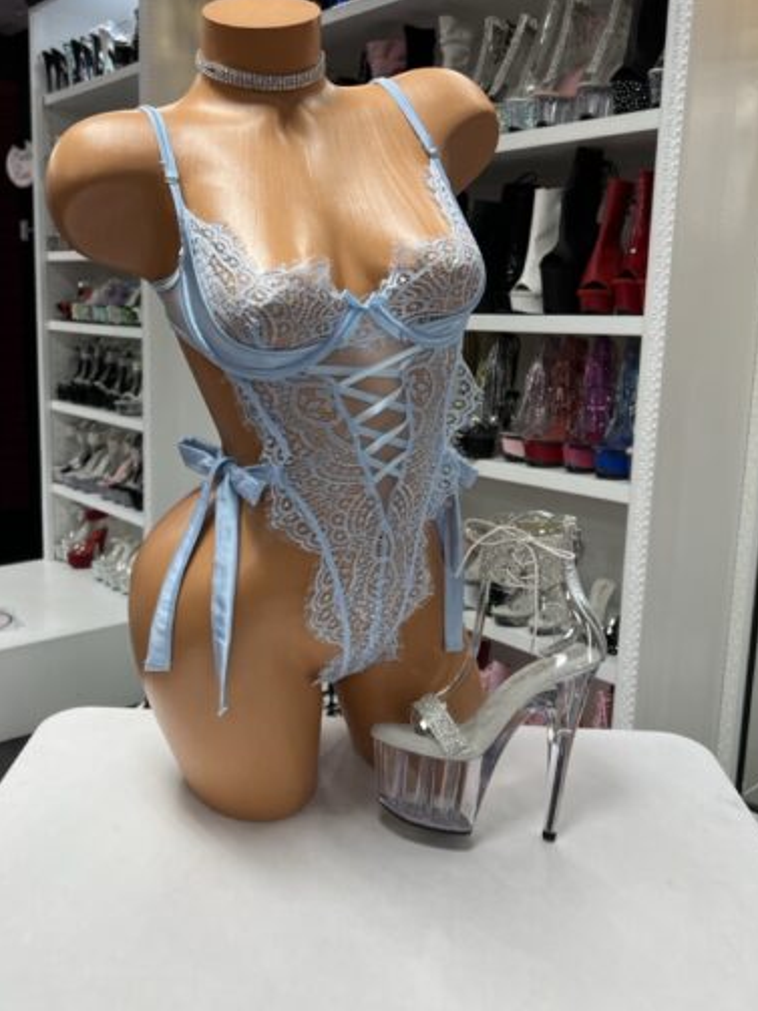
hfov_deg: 45.4
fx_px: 905
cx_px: 352
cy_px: 458
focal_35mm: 31
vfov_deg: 58.3
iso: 80
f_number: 1.5
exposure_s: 1/60
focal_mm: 5.7
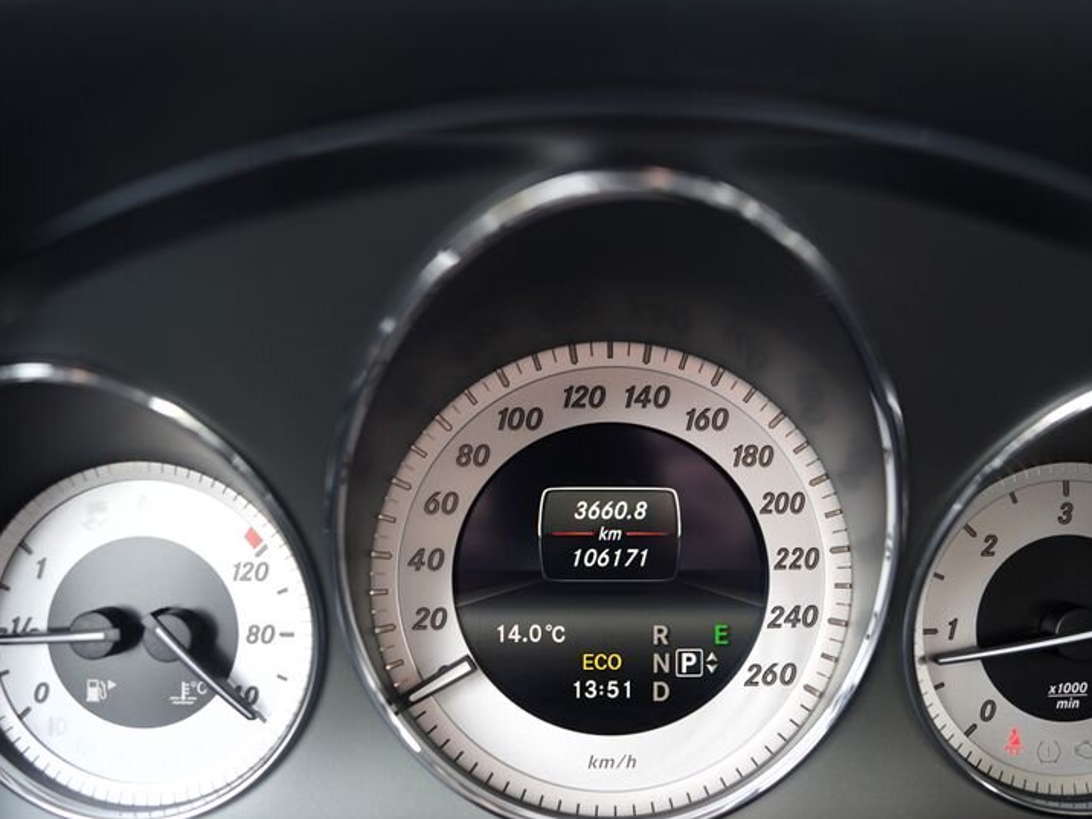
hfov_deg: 55.2
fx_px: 1041
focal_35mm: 33
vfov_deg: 42.9
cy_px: 458
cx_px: 613
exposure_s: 1/40
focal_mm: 24
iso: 100
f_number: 3.2
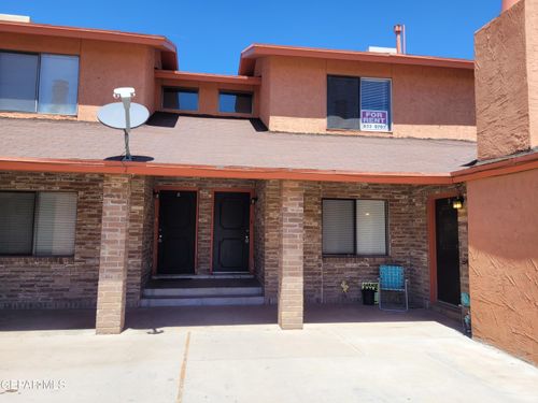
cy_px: 202
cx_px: 269
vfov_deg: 53.1
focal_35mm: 26
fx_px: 404
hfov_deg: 67.3
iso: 40
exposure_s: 1/1533
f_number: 1.8
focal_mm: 5.4
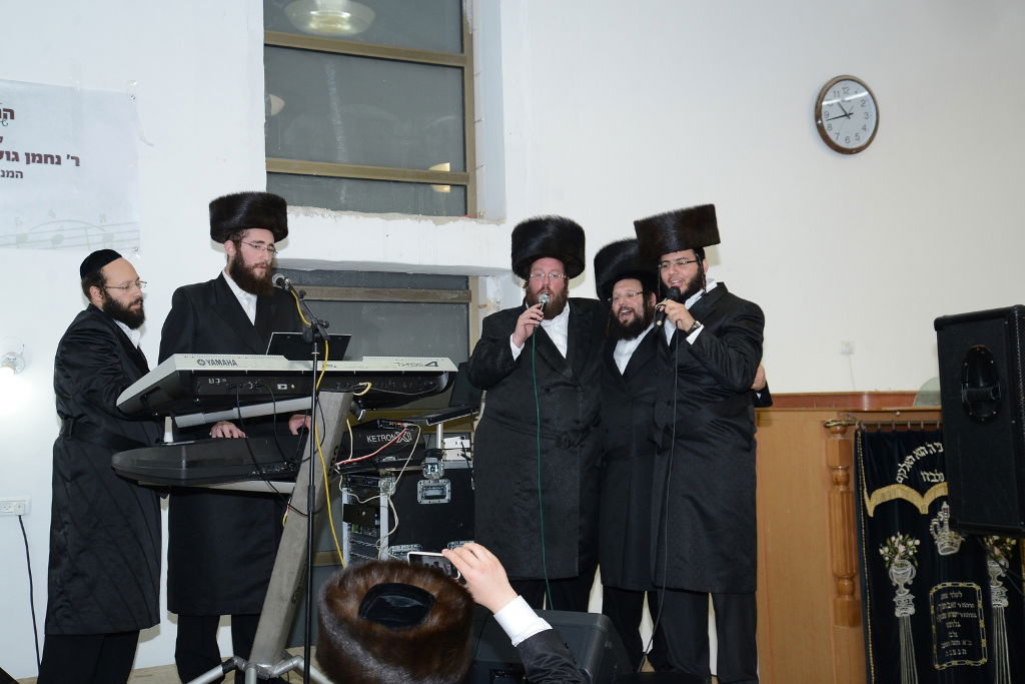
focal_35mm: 45
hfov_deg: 43.6
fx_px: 1281
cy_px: 342
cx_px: 512
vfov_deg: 29.9
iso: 800
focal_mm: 45
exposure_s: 1/125
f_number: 5
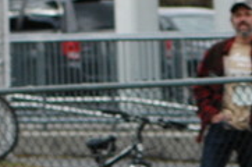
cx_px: 348
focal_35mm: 788
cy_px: 461
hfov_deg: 2.6
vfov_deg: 1.7
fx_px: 5505
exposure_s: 1/500
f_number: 4.8
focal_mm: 95
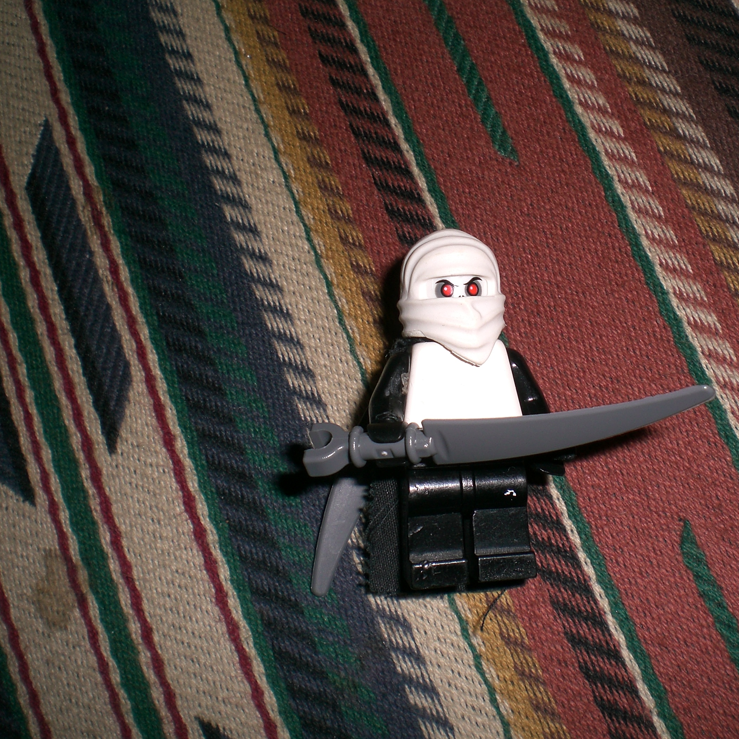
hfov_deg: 37.3
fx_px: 1087
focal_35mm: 45
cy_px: 370
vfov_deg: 37.6
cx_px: 467
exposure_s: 1/60
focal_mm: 6.3
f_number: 4.4
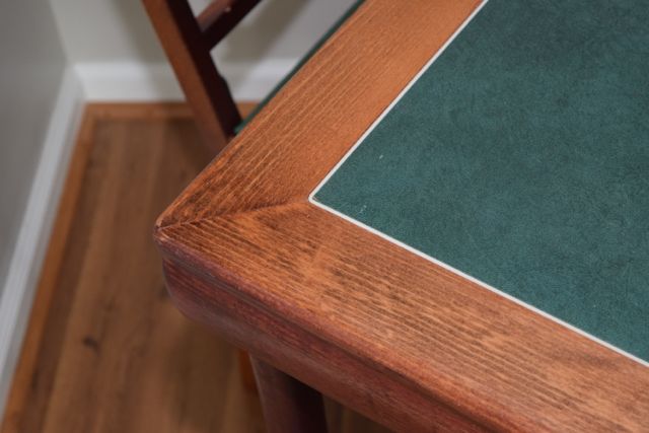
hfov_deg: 24.6
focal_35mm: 82
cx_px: 324
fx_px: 1488
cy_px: 216
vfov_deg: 16.6
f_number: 5.6
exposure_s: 1/125
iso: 800
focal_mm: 55
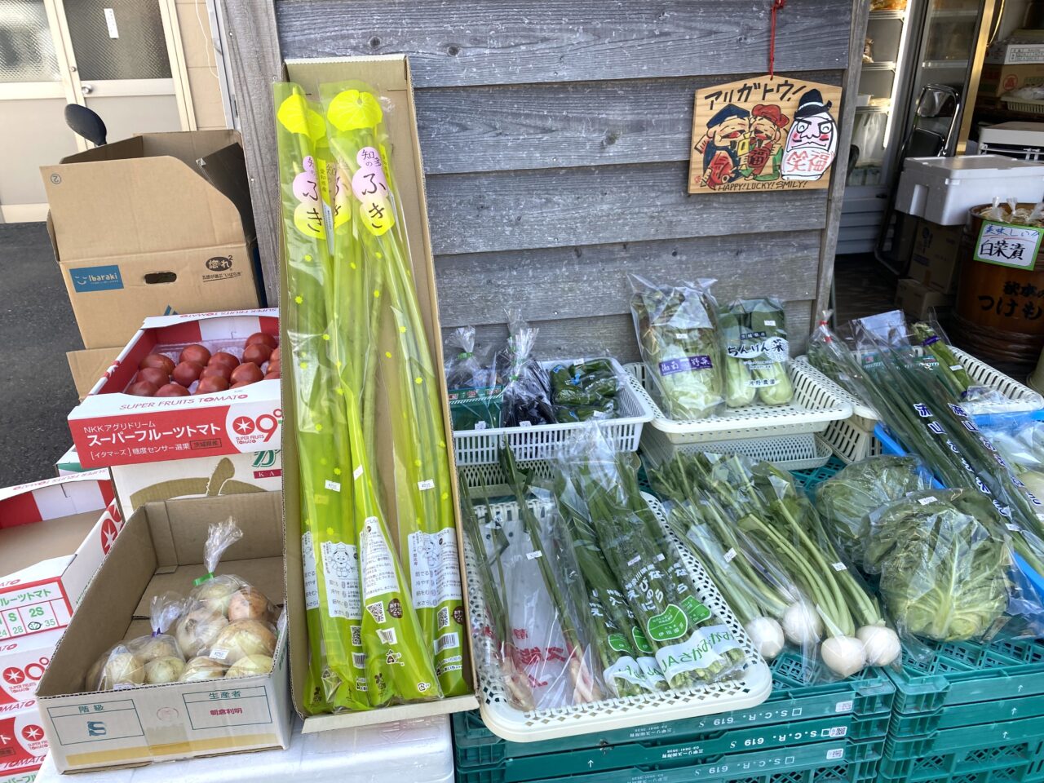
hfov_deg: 67.3
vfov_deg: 53.1
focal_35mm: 26
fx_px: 784
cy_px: 392
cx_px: 522
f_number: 1.8
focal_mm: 4.25
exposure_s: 1/296
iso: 32
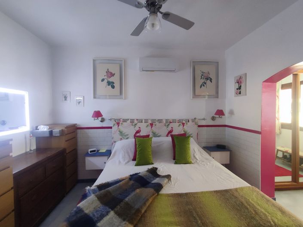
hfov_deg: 94.5
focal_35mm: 16
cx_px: 152
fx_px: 140
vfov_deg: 78.1
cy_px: 114
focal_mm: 1.65
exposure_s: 1/50
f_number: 2.2
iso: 301
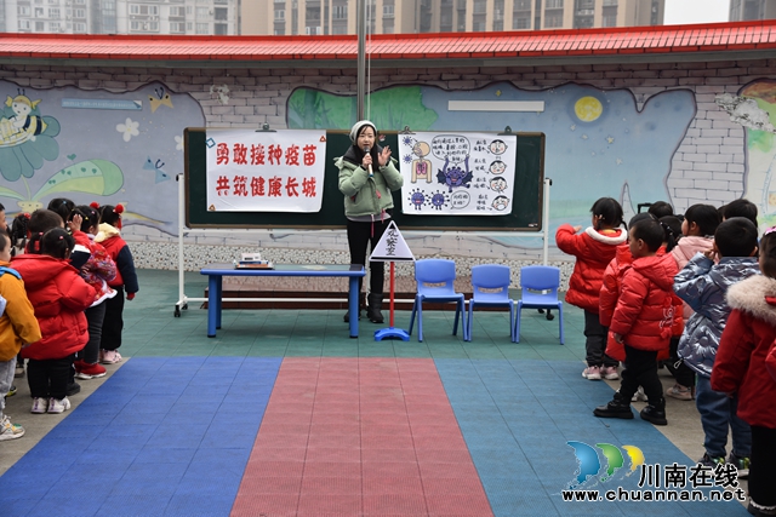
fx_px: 1186
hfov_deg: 36.2
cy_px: 258
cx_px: 388
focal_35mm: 55
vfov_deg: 24.6
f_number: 5.6
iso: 400
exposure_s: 1/125
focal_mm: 55
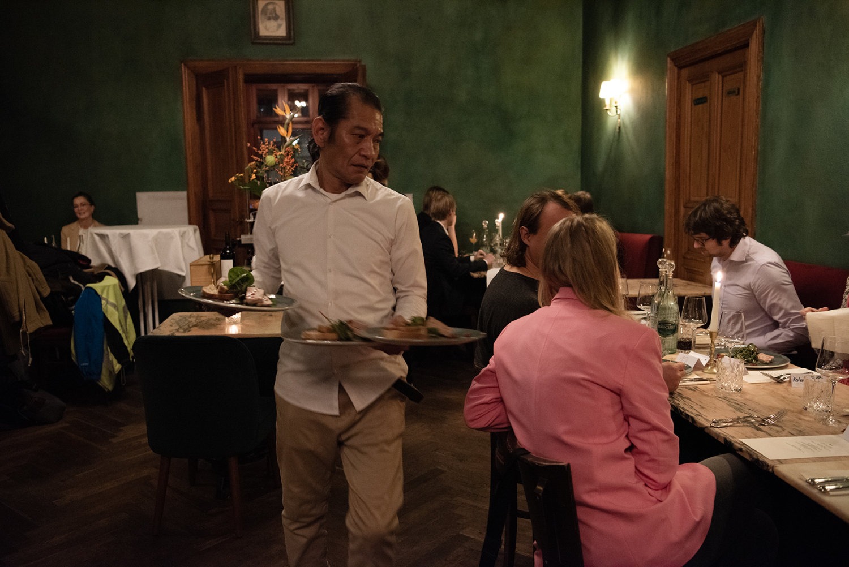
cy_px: 284
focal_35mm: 32
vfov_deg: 41.2
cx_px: 424
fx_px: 755
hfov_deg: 58.7
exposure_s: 1/40
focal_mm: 32
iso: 1600
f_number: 3.5
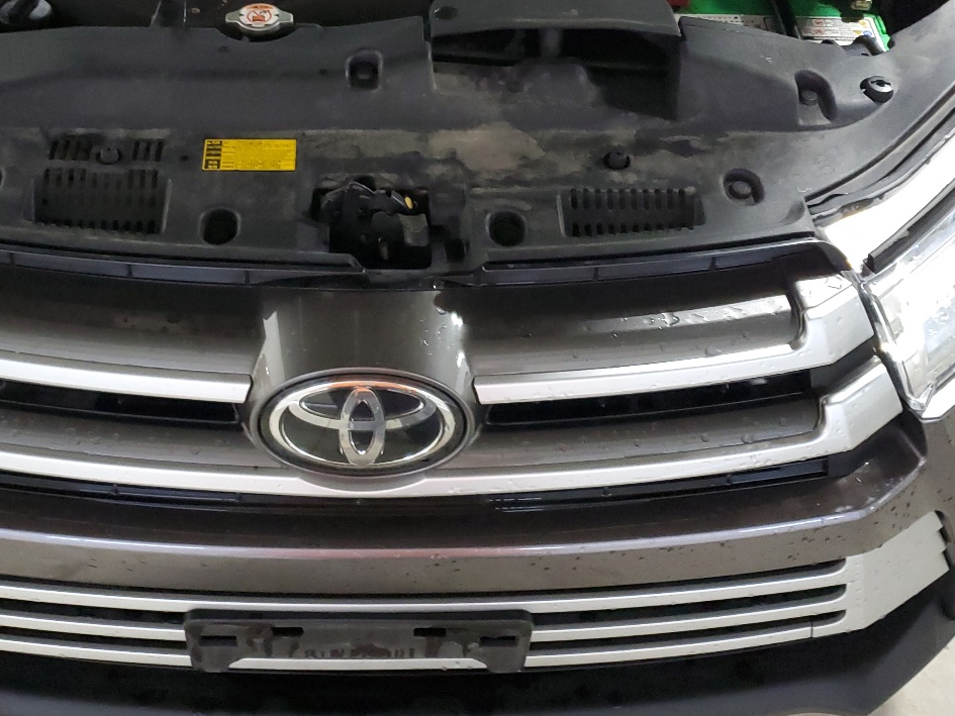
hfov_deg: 42.6
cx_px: 353
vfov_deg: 32.2
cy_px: 175
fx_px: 1214
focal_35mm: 44
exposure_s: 1/40
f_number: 1.5
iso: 316
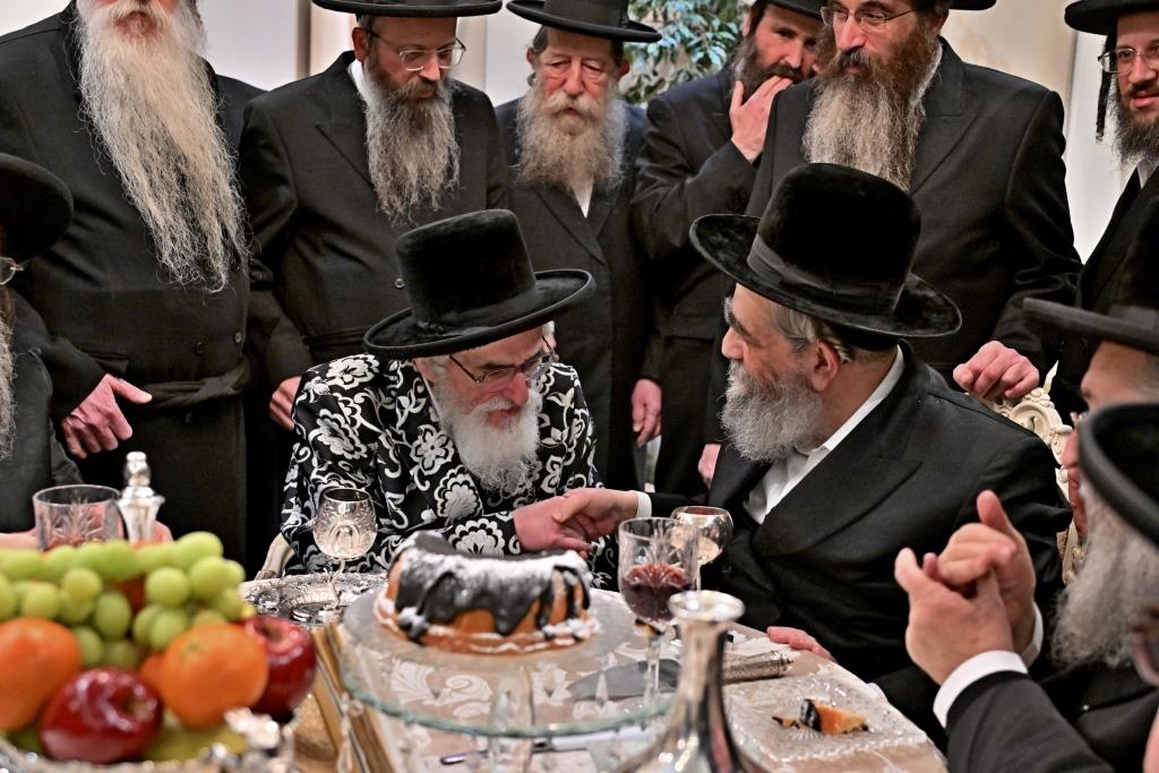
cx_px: 580
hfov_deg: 47.4
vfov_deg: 32.6
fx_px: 1320
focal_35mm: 41
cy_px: 386
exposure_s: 1/125
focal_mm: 41
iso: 3200
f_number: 4
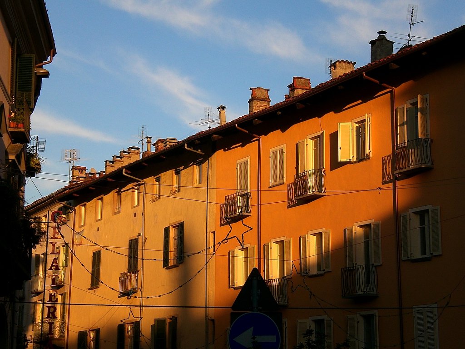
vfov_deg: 17.0
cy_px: 174
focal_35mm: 87
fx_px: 1169
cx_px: 232
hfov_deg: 22.5
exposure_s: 1/100
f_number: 7.1
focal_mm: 14.49
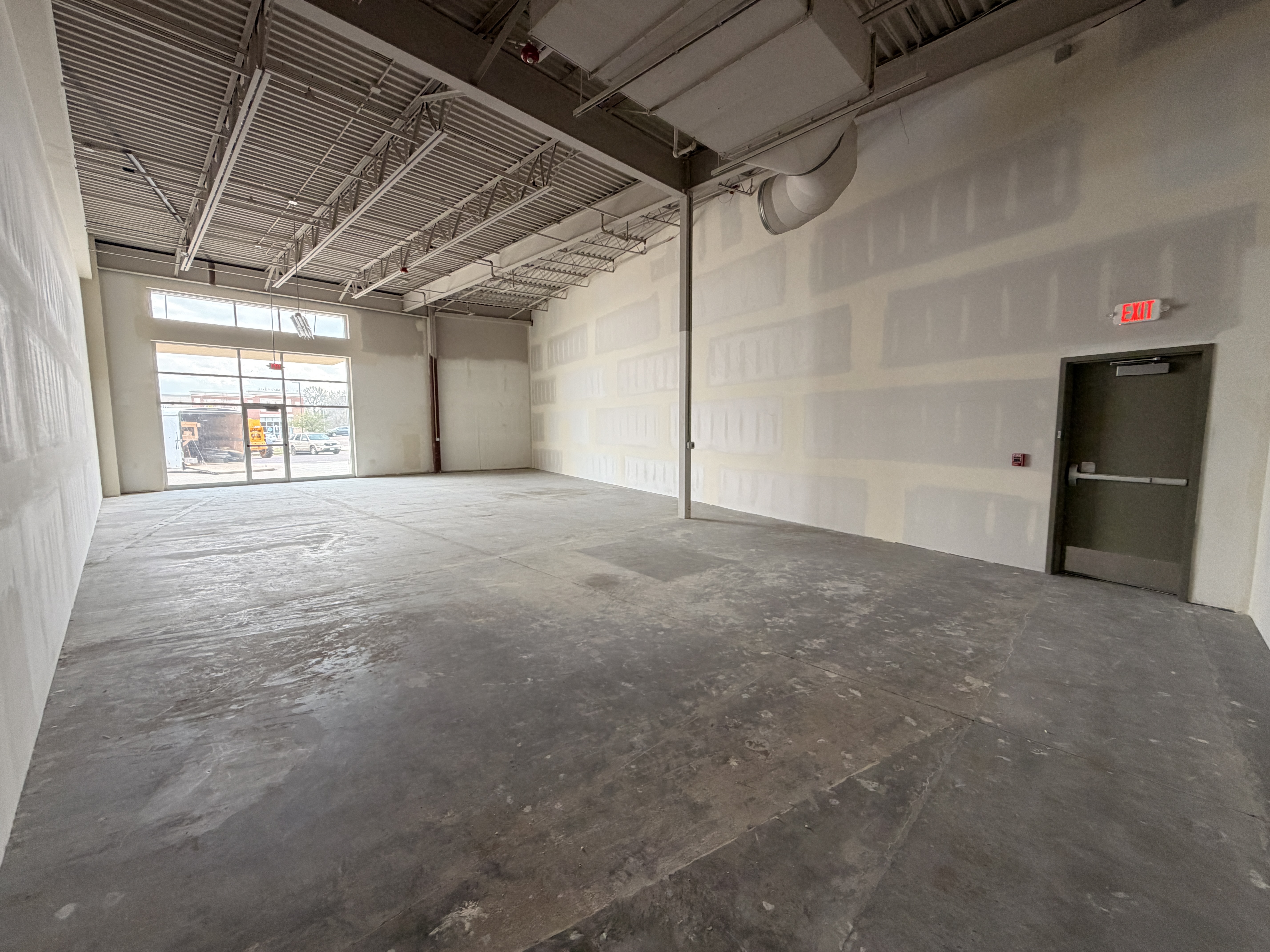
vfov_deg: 85.7
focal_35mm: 14
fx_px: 514
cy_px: 476
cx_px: 635
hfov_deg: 102.1
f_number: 2.2
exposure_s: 1/121
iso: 250
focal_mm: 2.22
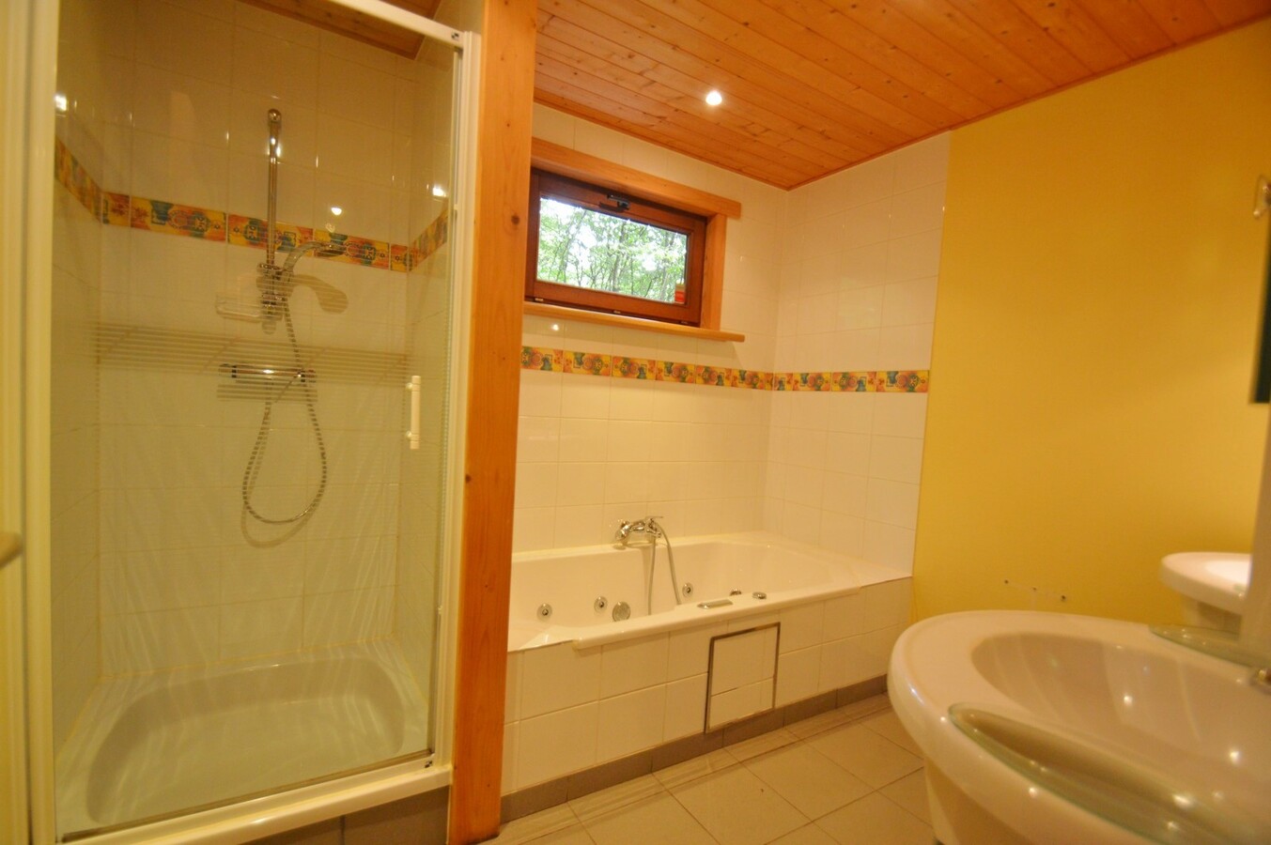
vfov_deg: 77.2
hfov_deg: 100.4
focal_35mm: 15
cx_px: 636
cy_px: 422
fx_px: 529
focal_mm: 10
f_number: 3.5
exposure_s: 1/60
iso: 900
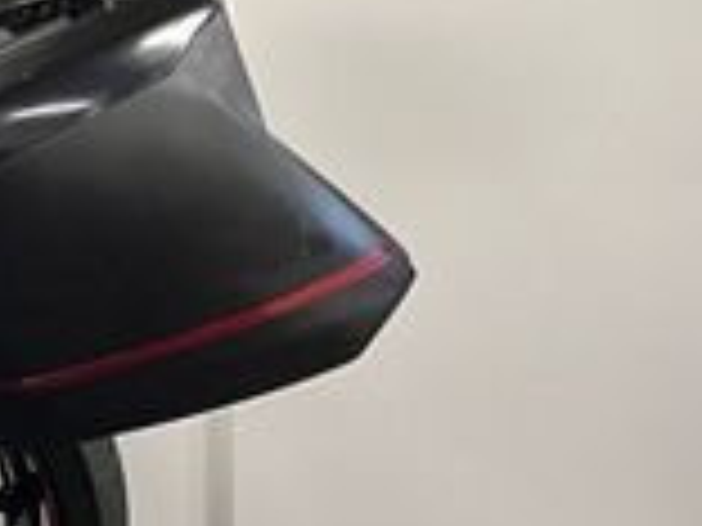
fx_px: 2170
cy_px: -31
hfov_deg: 15.0
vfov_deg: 13.6
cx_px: -698
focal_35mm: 107
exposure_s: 1/50
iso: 160
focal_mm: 5.1
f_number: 1.6
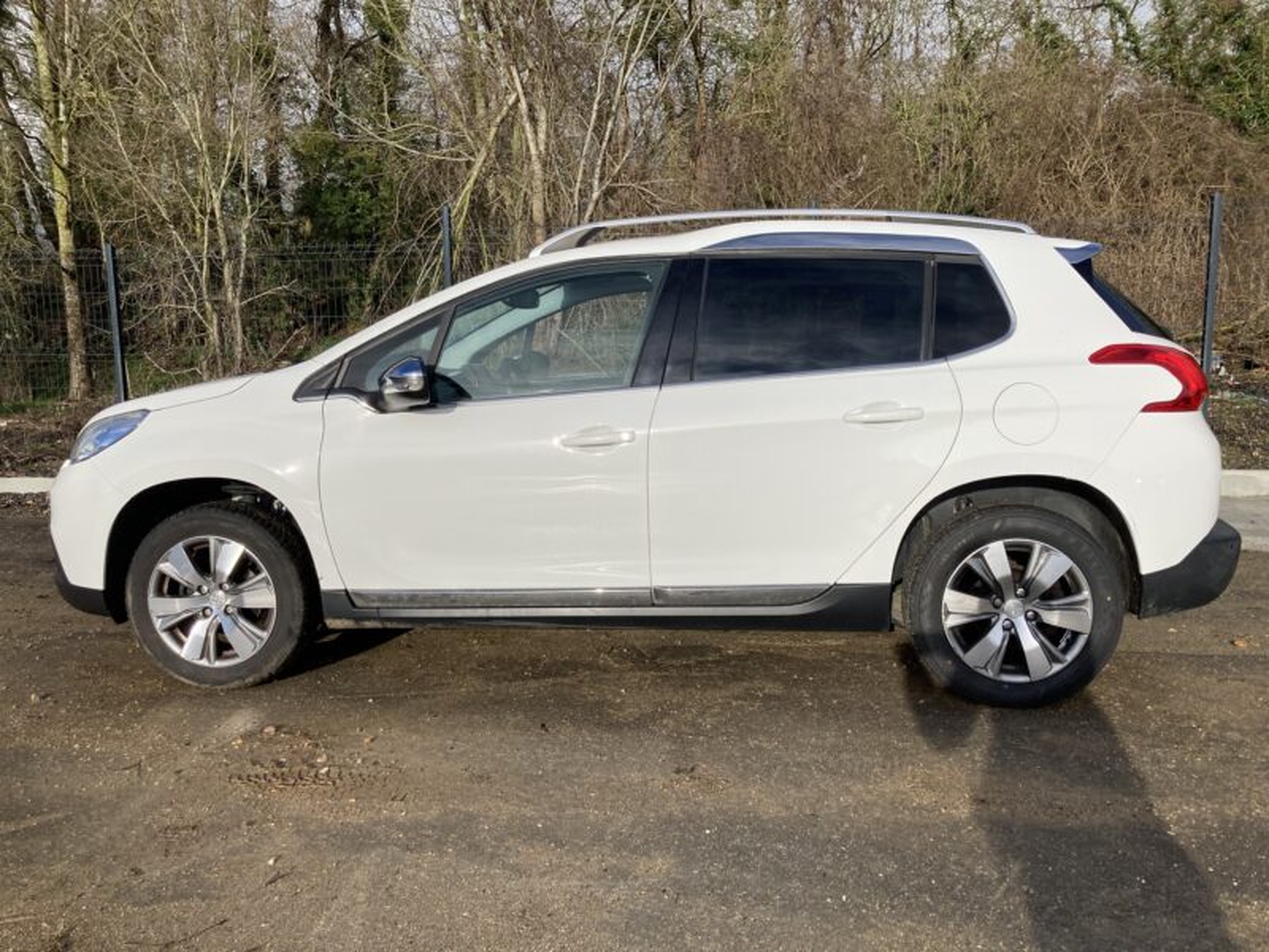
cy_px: 476
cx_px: 634
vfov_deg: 49.7
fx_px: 1026
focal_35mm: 28
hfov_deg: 63.4
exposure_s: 1/3690
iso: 25
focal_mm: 3.99
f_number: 1.8
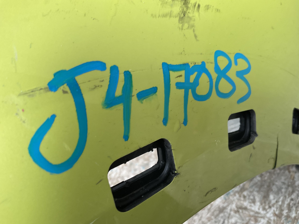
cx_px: 150
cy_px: 112
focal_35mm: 29
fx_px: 250
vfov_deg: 48.2
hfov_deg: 61.7
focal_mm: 3
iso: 64
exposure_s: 1/50
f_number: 1.8
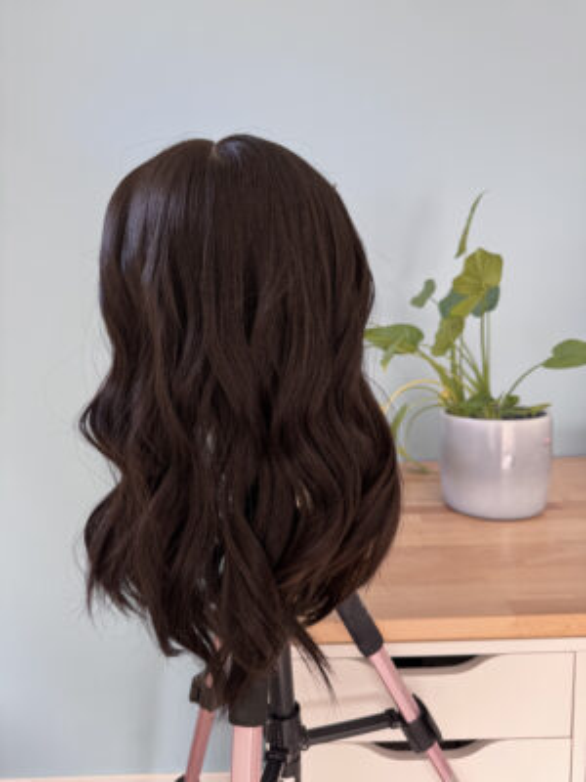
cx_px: 293
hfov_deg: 56.8
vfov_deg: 71.6
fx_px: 542
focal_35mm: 24
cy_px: 391
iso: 200
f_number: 1.78
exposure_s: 1/65
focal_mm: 6.76
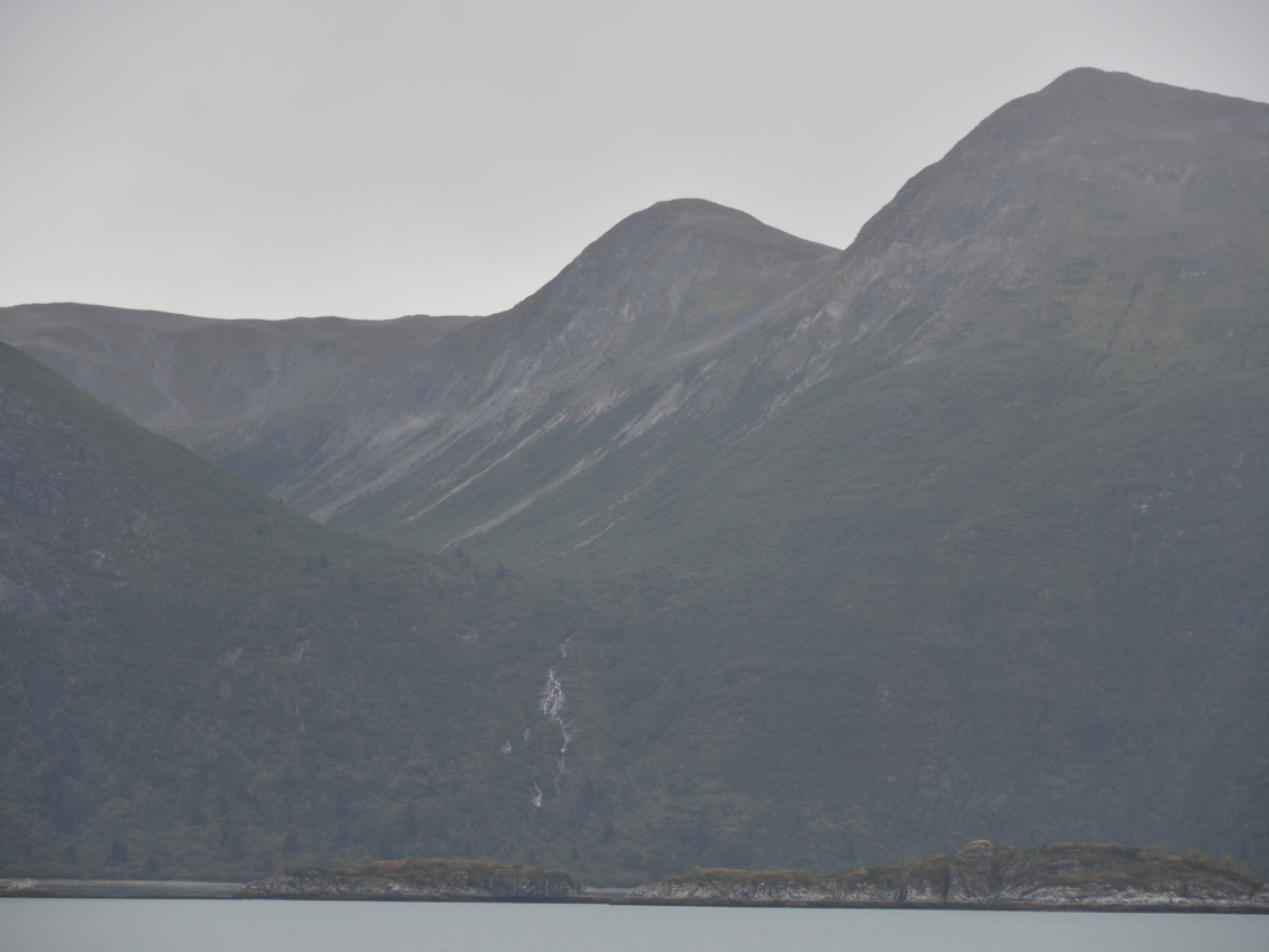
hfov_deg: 14.5
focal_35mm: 136
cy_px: 474
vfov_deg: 10.9
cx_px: 634
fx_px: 4987
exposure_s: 1/250
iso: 280
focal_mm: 125
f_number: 5.6
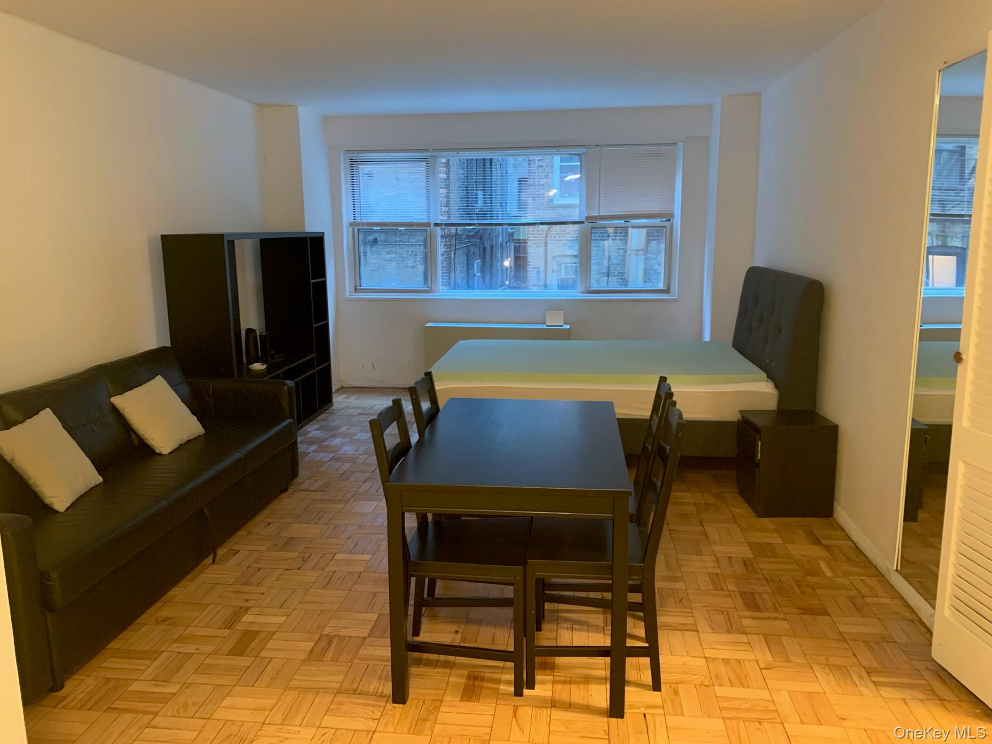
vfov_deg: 53.1
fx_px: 745
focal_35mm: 26
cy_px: 372
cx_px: 496
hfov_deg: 67.3
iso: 400
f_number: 1.8
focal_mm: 4.25
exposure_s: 1/40
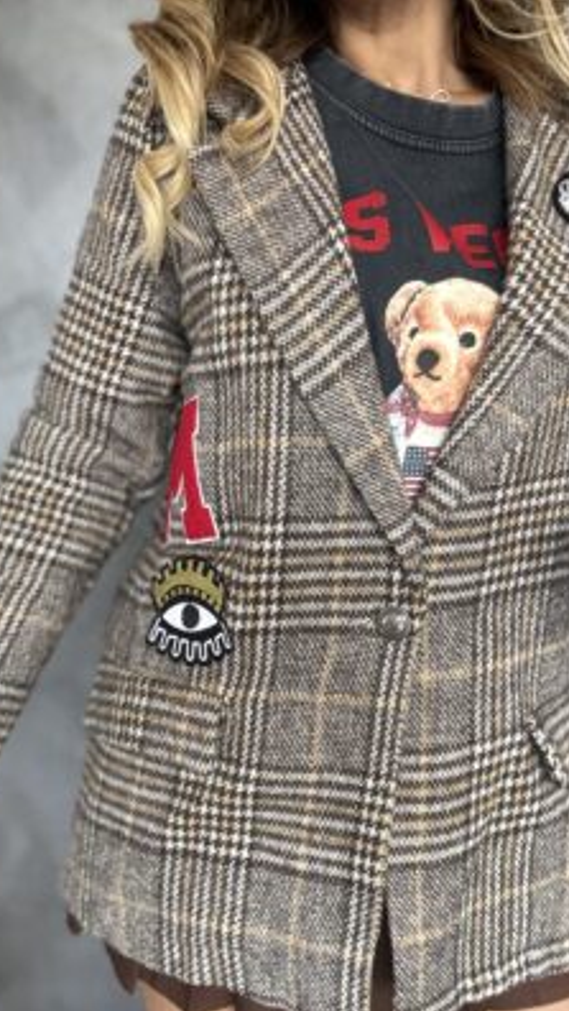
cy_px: 508
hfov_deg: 35.7
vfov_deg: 59.5
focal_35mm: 33
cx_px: 304
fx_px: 884
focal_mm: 2.69
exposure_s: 1/60
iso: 200
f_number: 1.9
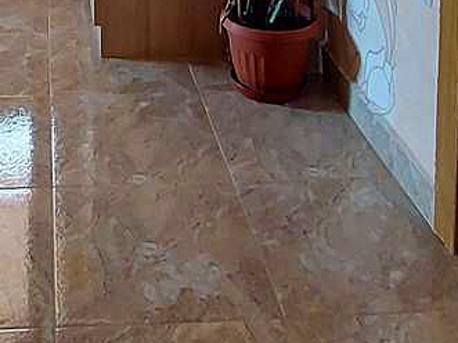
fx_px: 780
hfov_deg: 31.5
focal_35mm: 59
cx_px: 64
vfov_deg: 19.6
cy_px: -245
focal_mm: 1.74
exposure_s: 1/50
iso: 200
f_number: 2.2
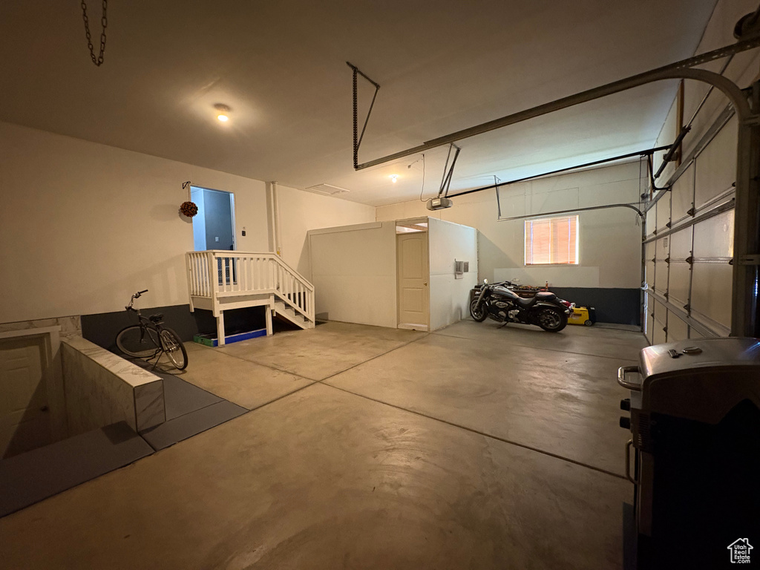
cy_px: 285
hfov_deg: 102.1
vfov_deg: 85.7
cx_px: 380
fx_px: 307
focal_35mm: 14
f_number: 2.2
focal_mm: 2.22
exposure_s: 1/40
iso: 640
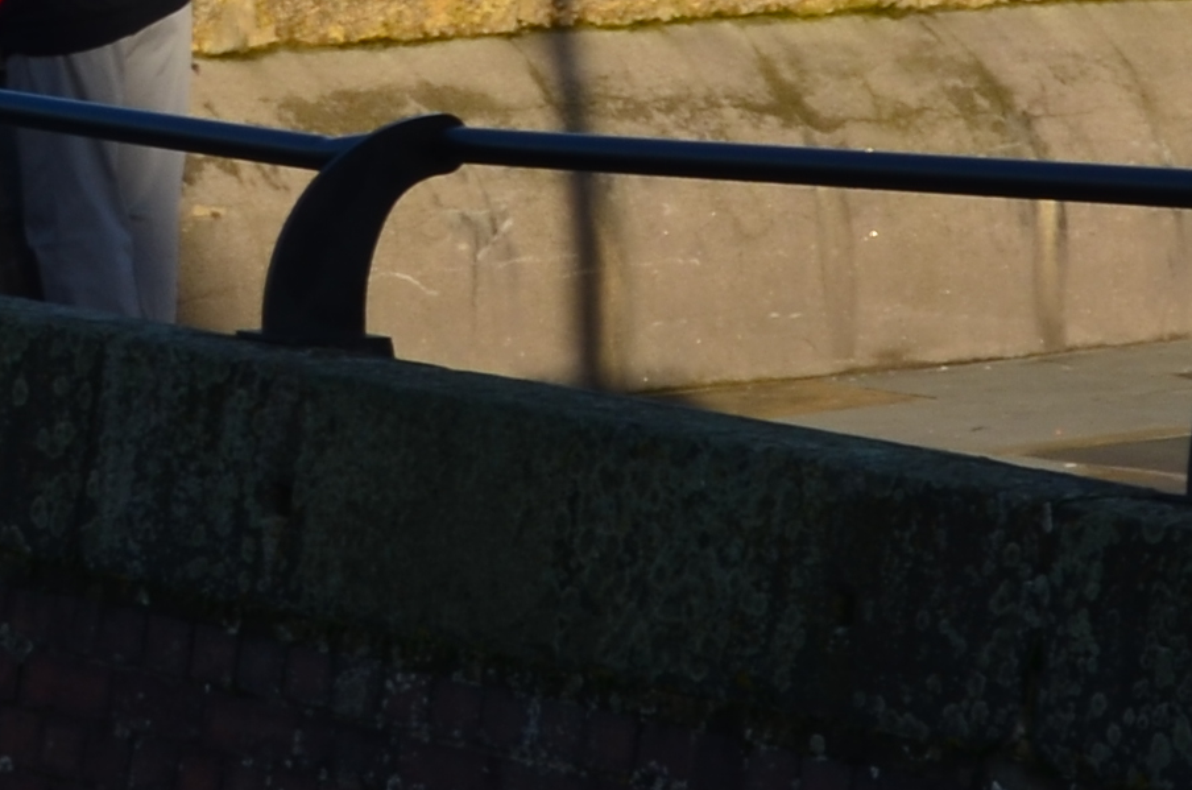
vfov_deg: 3.6
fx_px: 12426
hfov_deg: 5.5
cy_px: -1287
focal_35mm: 376
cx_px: 117
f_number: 11
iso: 100
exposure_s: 1/160
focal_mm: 46
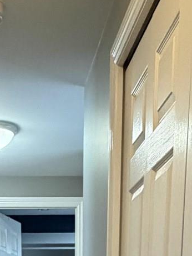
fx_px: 517
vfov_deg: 20.3
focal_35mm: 70
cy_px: 455
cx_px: 33
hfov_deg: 20.7
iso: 400
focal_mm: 2.22
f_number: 2.2
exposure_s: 1/60
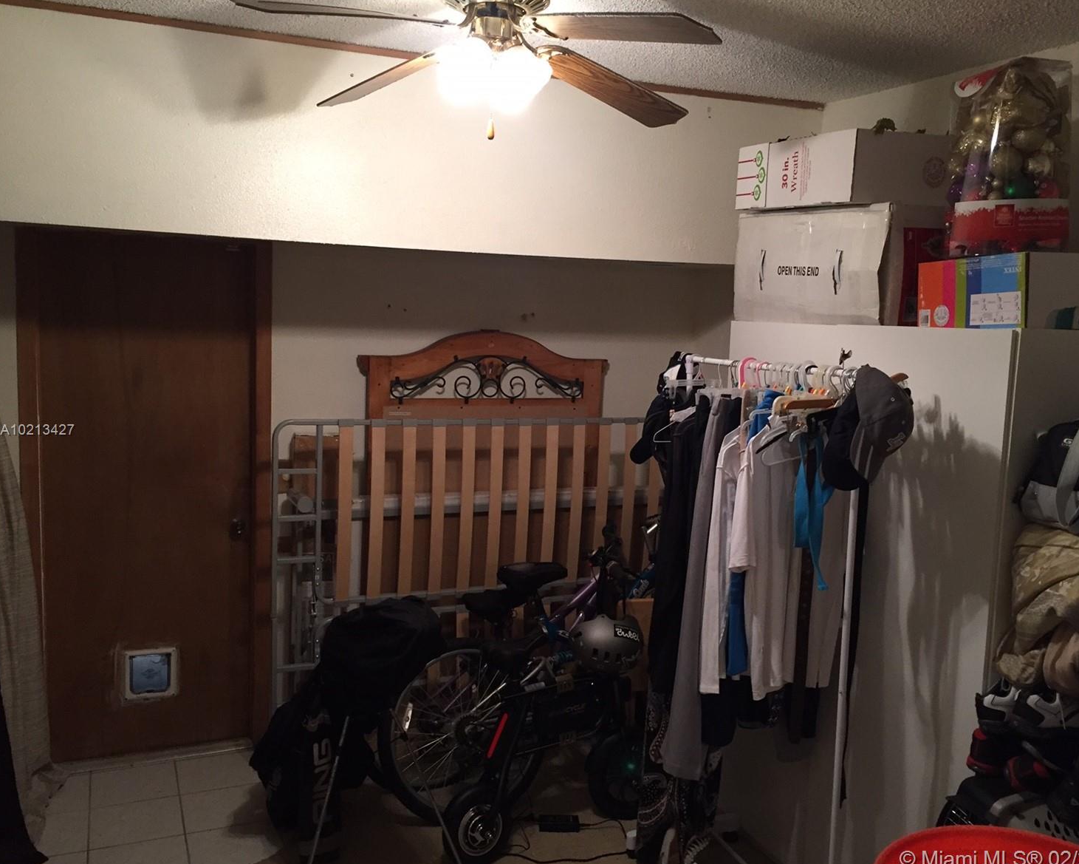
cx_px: 549
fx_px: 990
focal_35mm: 31
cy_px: 431
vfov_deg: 47.1
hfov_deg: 57.2
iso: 125
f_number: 2.2
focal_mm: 4.15
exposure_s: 1/30
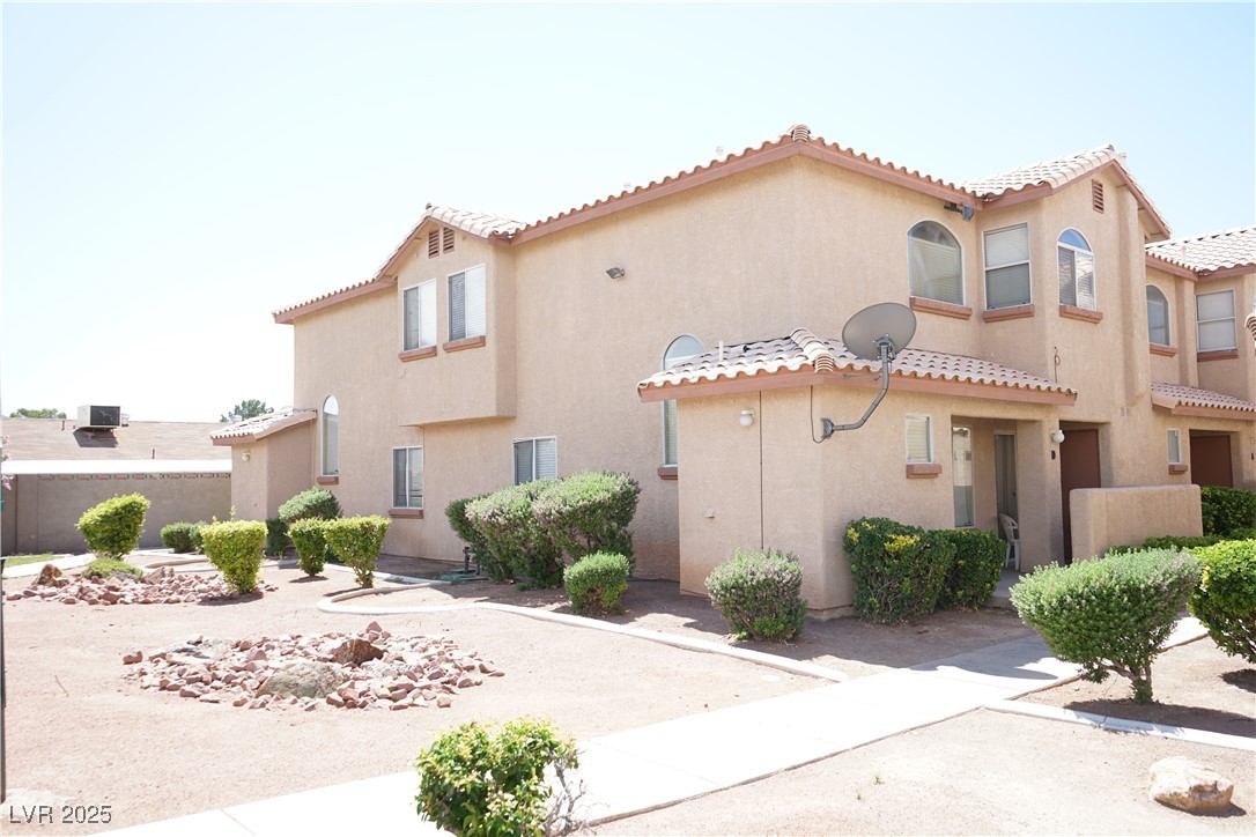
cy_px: 418
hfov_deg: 65.5
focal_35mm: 28
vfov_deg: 46.4
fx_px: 977
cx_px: 628
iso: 160
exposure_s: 1/250
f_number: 5.6
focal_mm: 28
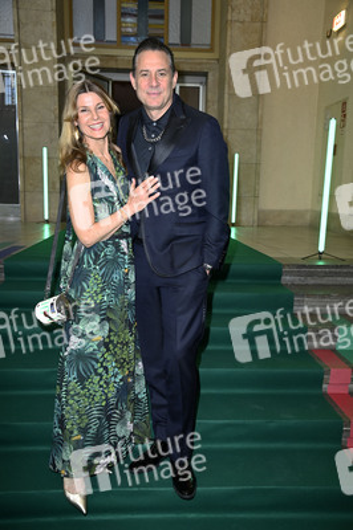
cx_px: 176
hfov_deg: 37.8
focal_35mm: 35
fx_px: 516
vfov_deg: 54.5
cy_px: 265
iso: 1600
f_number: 5
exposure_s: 1/125
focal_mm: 35
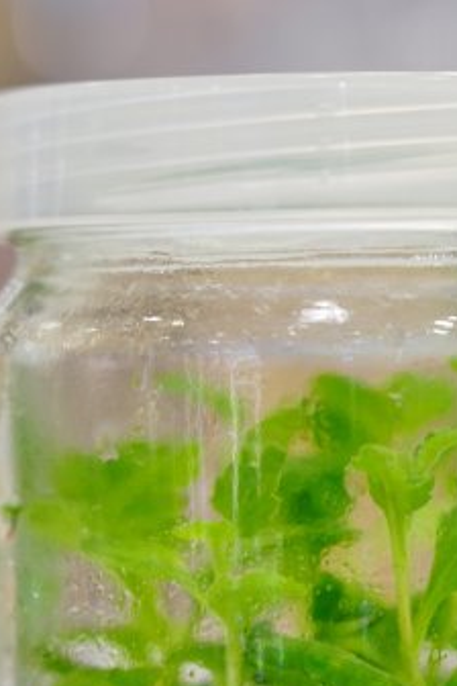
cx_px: 377
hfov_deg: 7.2
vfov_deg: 10.8
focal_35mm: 191
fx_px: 3637
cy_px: 457
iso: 250
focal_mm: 105
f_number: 4
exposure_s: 1/30
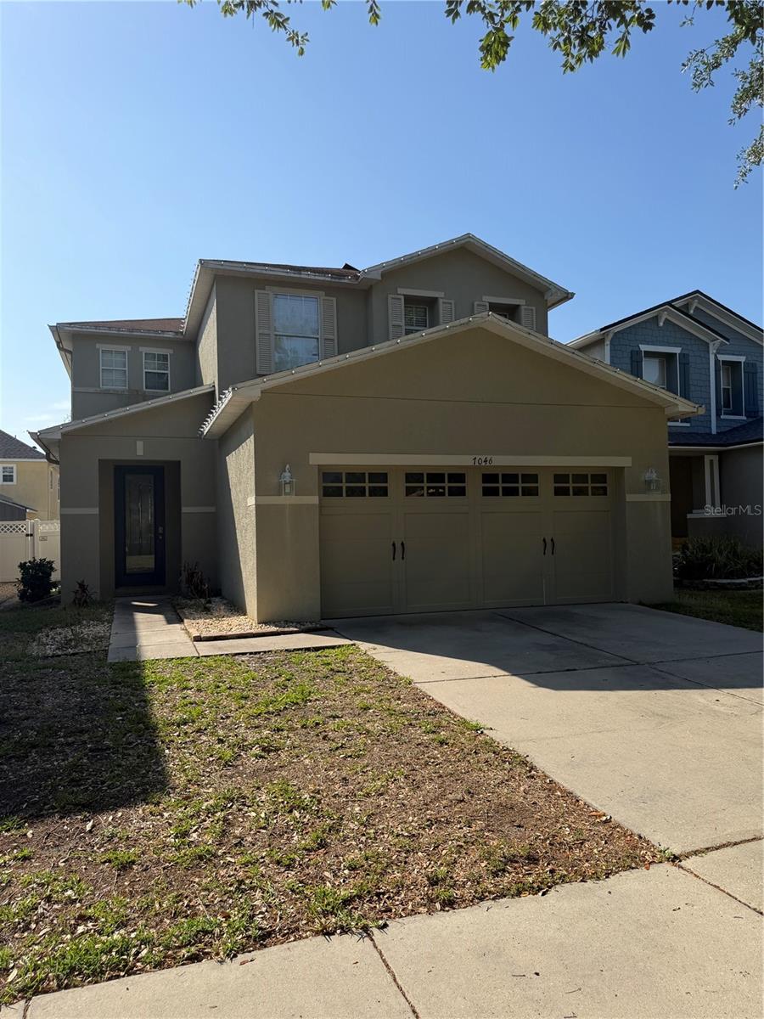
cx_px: 382
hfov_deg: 56.8
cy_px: 510
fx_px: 706
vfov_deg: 71.6
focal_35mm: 24
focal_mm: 6.76
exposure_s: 1/4405
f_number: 1.78
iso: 80
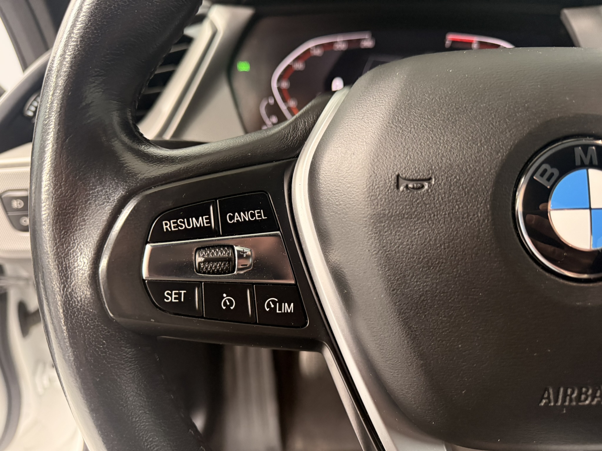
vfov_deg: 56.8
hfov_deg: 71.6
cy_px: 226
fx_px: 417
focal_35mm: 24
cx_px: 301
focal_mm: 6.76
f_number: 1.78
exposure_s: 1/57
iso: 400
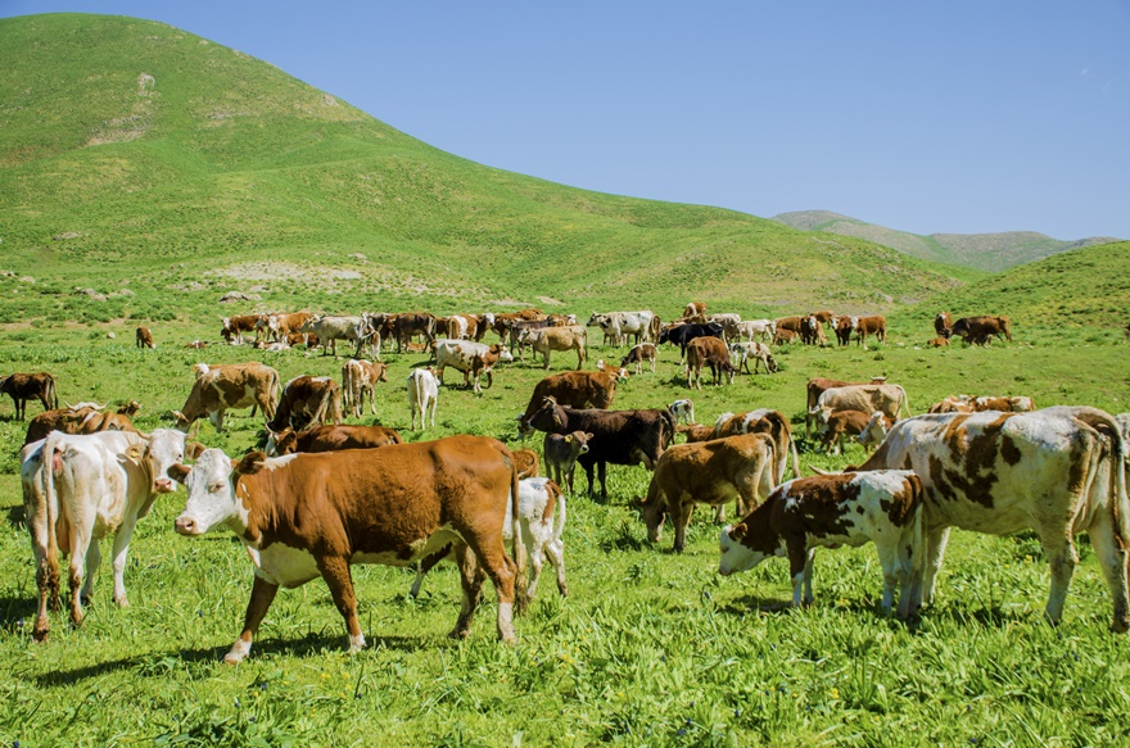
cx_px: 565
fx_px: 1504
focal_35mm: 48
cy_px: 374
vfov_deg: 28.0
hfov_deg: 41.2
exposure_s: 1/250
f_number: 8
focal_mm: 32
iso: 125
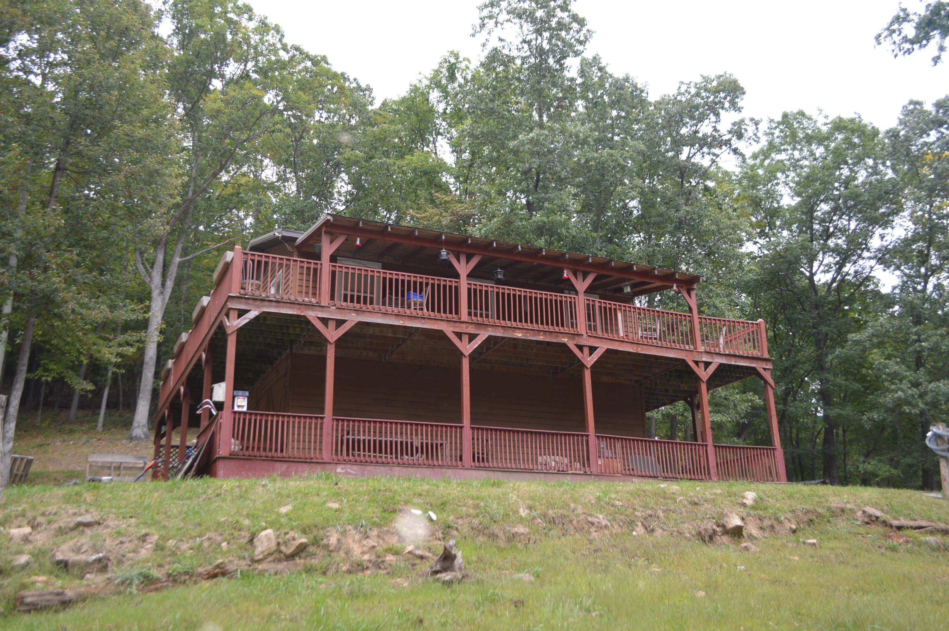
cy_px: 316
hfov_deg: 62.0
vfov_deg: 43.5
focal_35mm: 30
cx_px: 474
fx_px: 790
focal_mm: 20
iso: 160
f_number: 4
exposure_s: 1/125
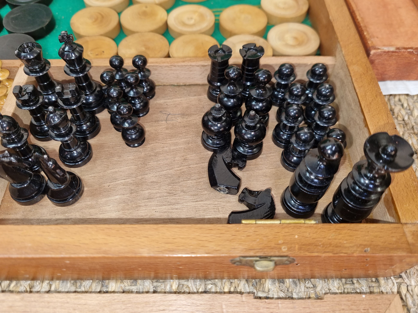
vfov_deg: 51.3
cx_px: 206
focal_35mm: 27
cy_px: 151
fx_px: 326
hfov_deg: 65.3
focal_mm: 5.4
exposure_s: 1/100
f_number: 1.8
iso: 160
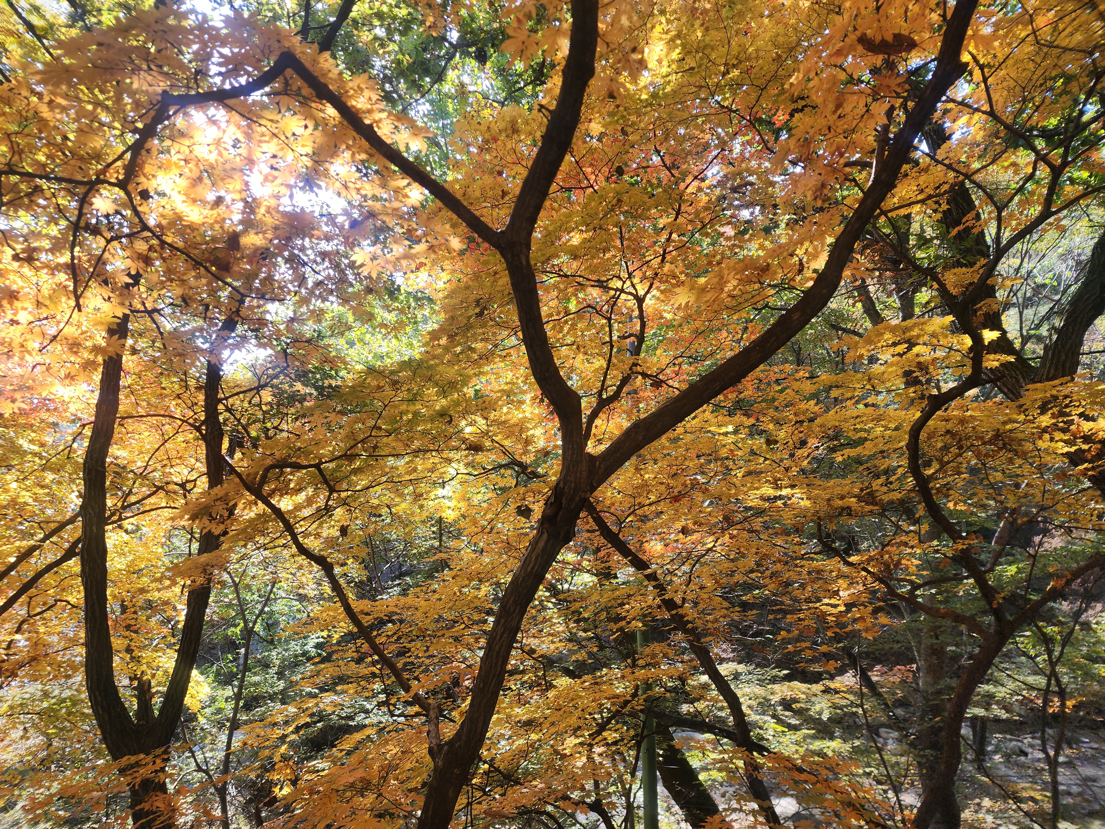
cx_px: 552
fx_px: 734
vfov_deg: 58.9
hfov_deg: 73.9
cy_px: 414
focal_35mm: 23
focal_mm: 6.4
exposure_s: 1/180
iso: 25
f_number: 1.8
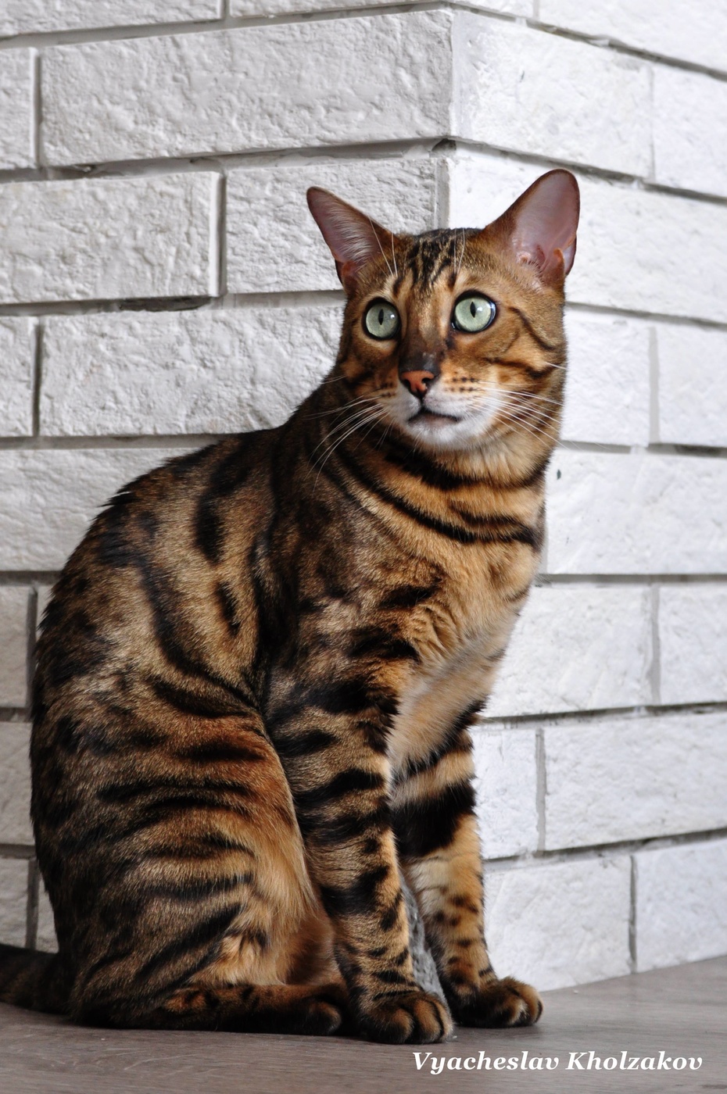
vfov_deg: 19.5
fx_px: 3188
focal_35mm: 105
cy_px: 547
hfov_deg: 13.0
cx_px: 364
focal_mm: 70
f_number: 5.6
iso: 1250
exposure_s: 1/30
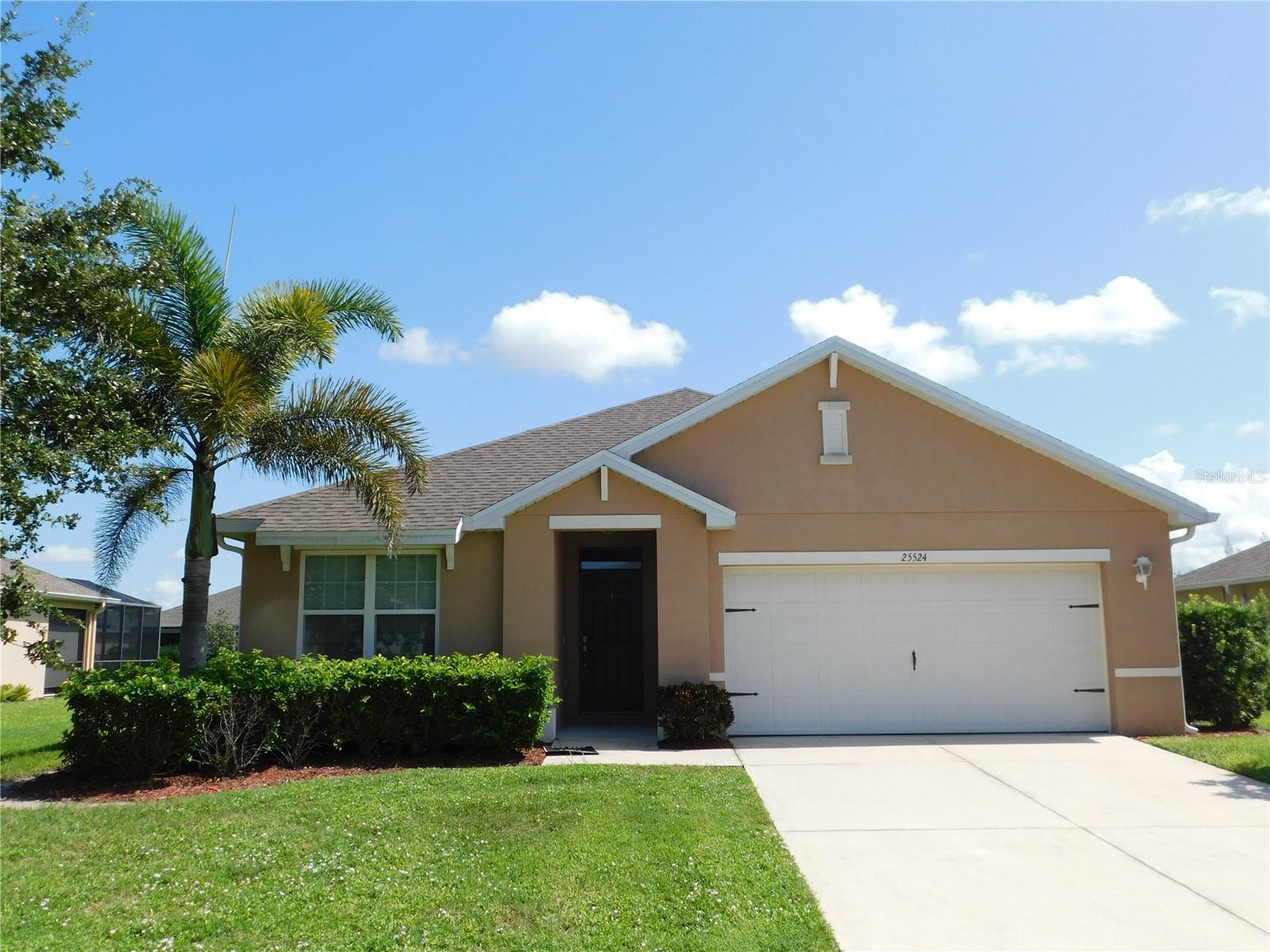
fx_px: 1101
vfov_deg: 46.8
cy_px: 476
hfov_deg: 60.0
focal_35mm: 30
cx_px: 635
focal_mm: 5.3
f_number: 3.2
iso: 125
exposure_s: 1/1250
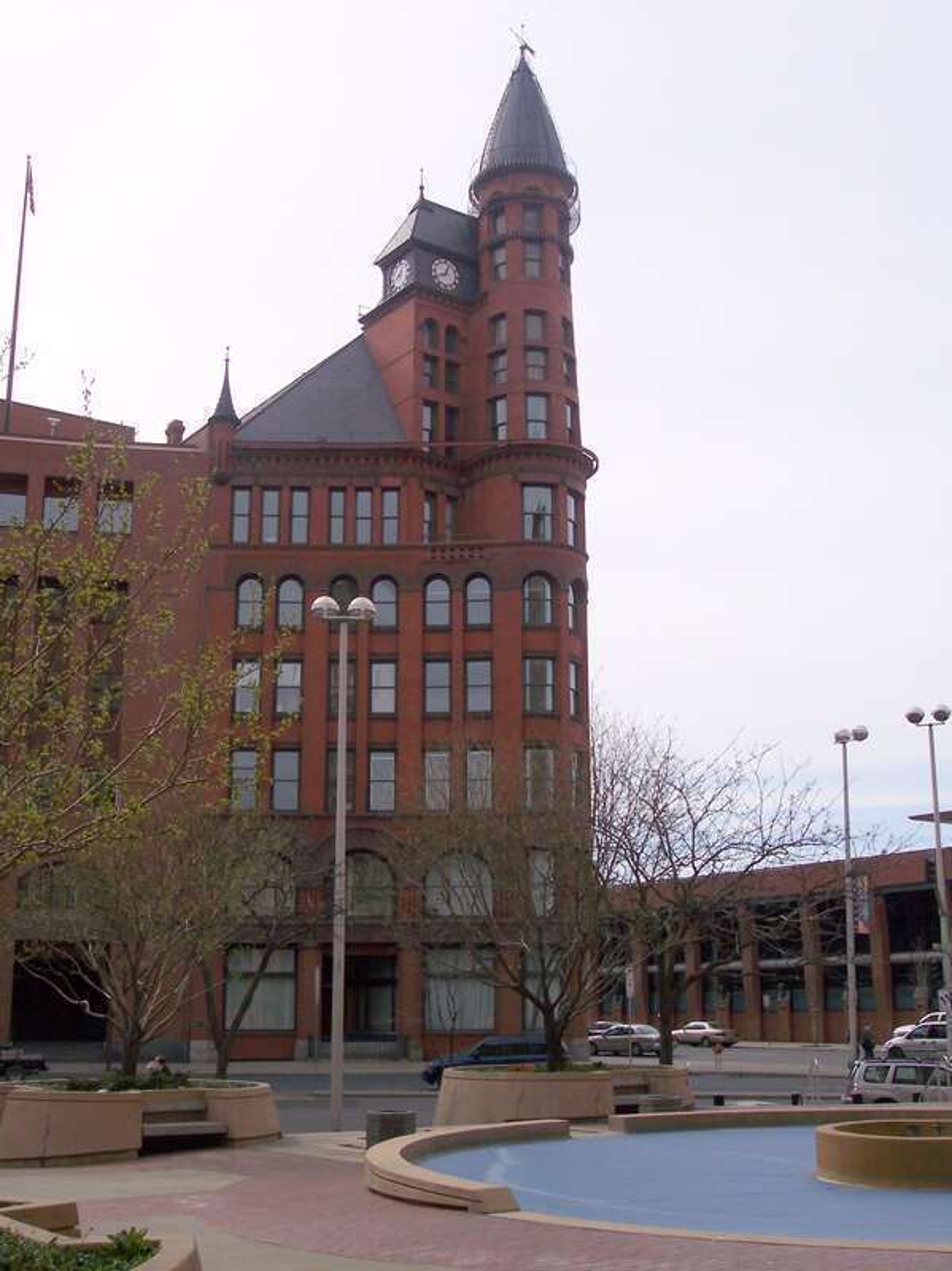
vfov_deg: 49.0
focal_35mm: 38
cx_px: 476
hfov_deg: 37.7
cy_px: 636
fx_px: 1395
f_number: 4.8
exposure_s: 1/1000
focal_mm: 8
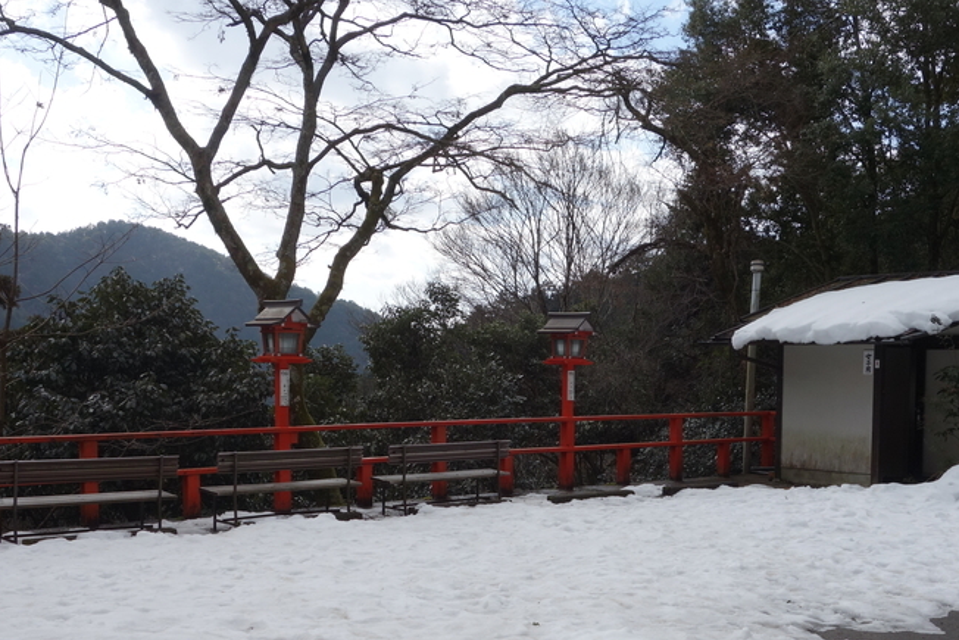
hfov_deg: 44.3
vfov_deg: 30.3
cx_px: 560
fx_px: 1172
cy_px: 436
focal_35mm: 44
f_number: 5.6
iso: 125
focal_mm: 10.4
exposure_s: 1/400
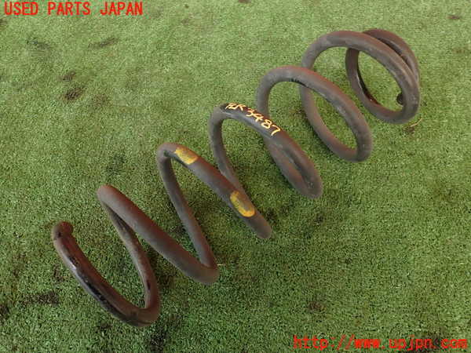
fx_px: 340
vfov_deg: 54.9
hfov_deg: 69.4
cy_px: 176
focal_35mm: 25
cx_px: 236
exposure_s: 1/80
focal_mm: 4.5
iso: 100
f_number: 2.8
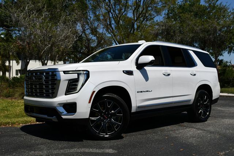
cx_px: 117
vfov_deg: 30.6
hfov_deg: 44.5
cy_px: 78
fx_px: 286
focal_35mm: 44
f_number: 10
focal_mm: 22
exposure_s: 1/400
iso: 100
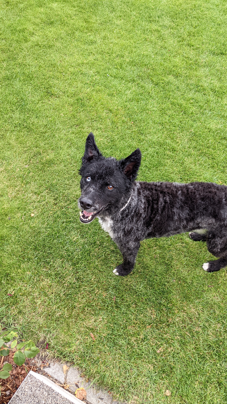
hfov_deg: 38.8
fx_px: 321
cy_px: 205
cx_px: 138
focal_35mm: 30
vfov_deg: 64.3
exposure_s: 1/213
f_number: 1.73
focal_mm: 4.38
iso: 55
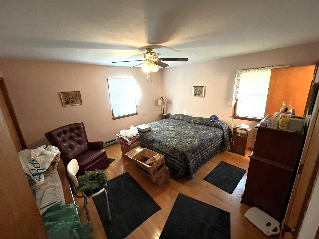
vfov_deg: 85.7
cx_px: 160
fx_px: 129
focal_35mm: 14
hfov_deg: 102.1
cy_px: 120
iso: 1250
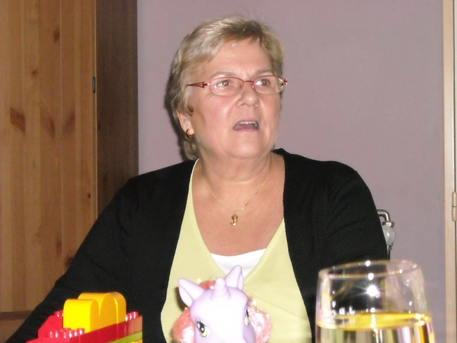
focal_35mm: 105
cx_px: 228
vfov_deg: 14.1
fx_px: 1386
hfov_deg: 18.7
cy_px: 172
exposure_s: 1/125
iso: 766
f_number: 4.7
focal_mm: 17.1
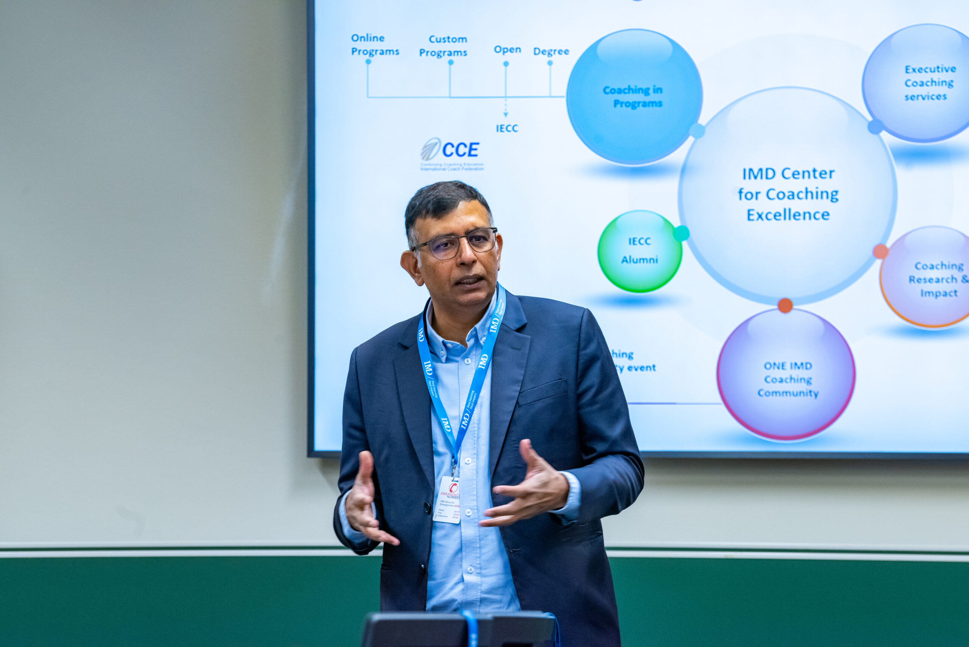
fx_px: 4308
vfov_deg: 8.6
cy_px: 324
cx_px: 484
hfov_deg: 12.8
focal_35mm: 160
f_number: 6.3
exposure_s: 1/100
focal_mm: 160
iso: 2000
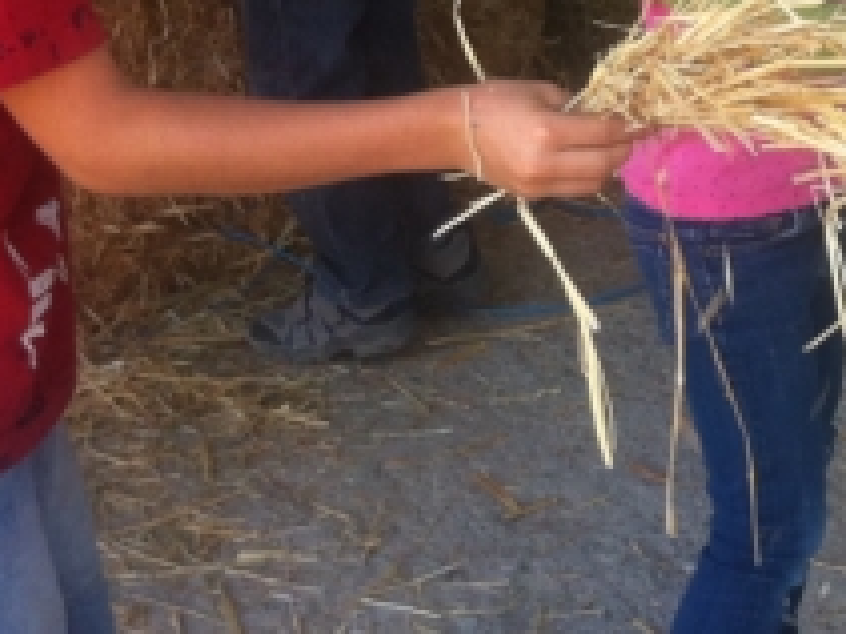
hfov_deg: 16.4
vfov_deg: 12.4
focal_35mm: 117
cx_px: 896
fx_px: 2858
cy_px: -50
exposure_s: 1/129
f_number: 2.8
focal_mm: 3.85
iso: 80
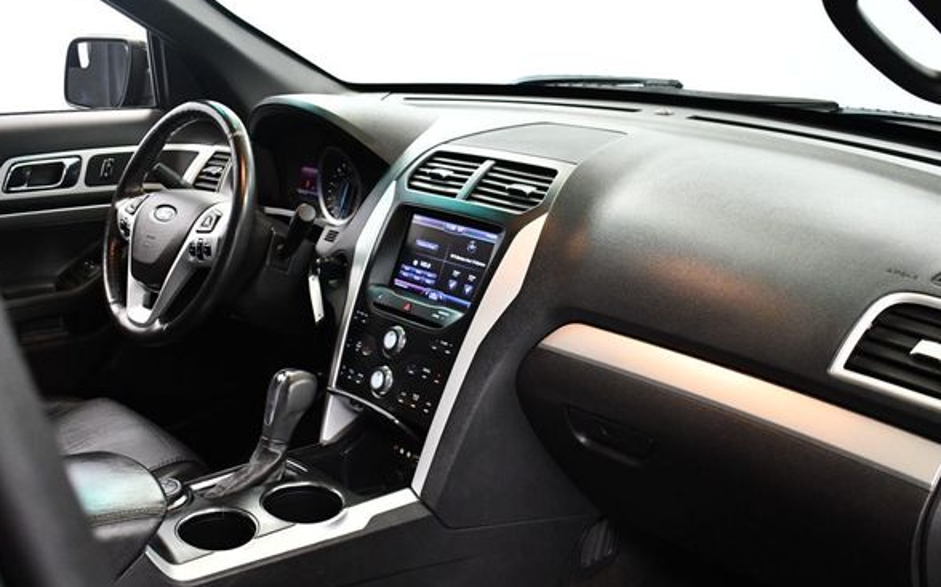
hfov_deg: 49.3
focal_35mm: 40
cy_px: 318
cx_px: 493
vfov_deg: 31.9
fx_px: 1025
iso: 3200
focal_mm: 18
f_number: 3.5
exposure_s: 1/125
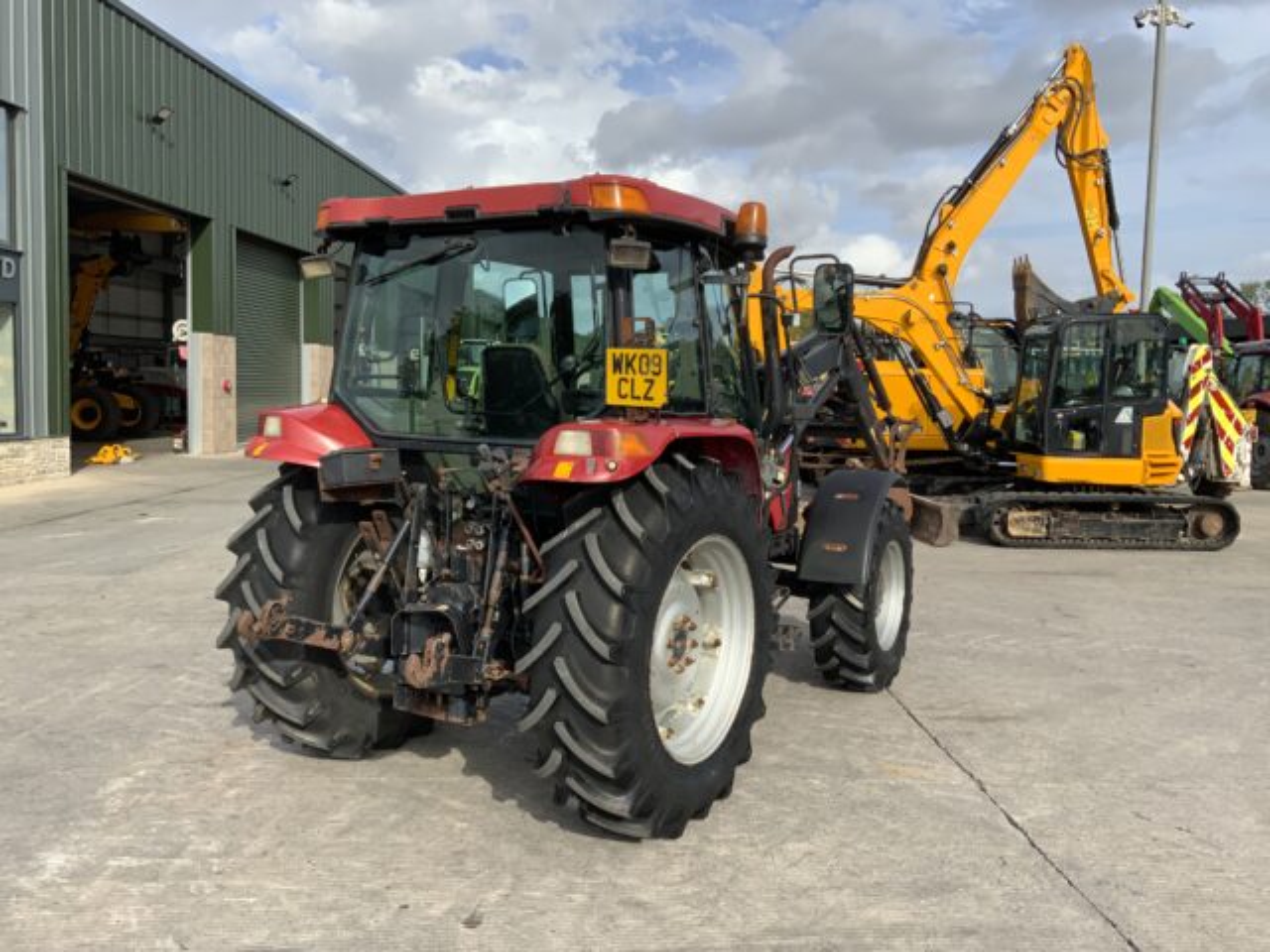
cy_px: 476
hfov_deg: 61.7
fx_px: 1064
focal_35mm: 29
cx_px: 635
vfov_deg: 48.2
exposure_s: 1/1121
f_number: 1.8
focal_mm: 3
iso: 16
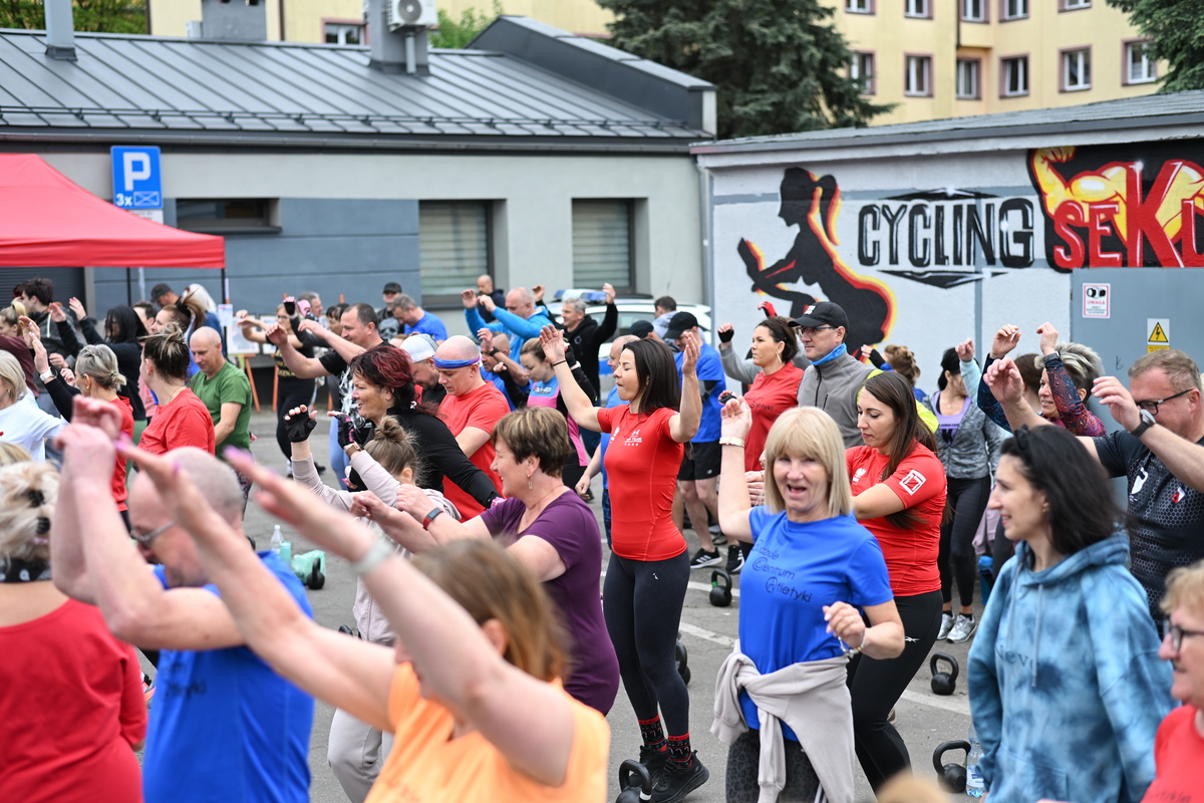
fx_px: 1672
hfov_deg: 39.6
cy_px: 402
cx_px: 602
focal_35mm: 50
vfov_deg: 27.0
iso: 320
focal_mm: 50
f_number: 2.5
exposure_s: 1/2000
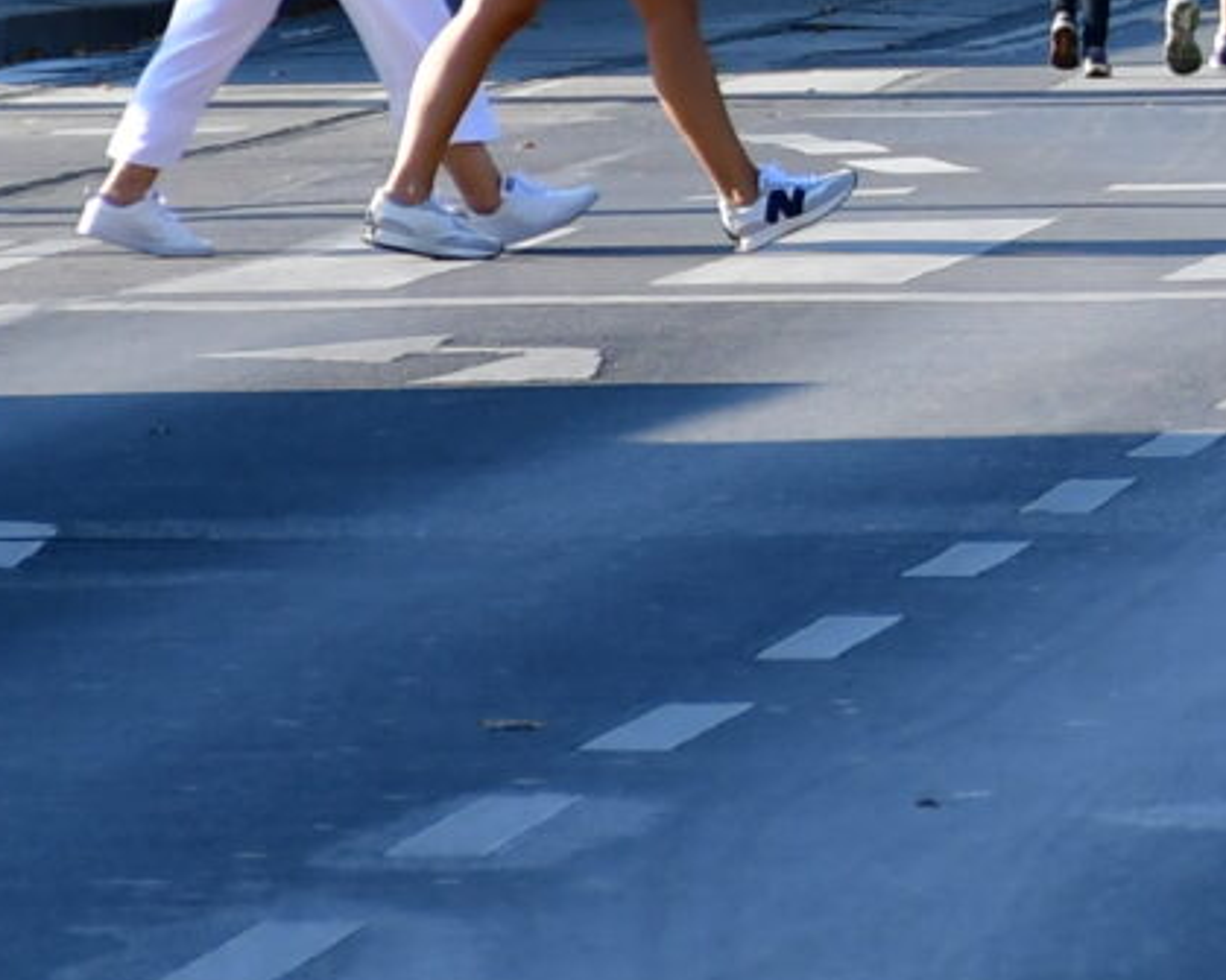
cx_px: 2818
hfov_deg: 2.4
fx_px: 29565
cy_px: -481
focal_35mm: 815
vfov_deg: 1.9
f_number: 5.3
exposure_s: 1/250
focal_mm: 95
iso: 100
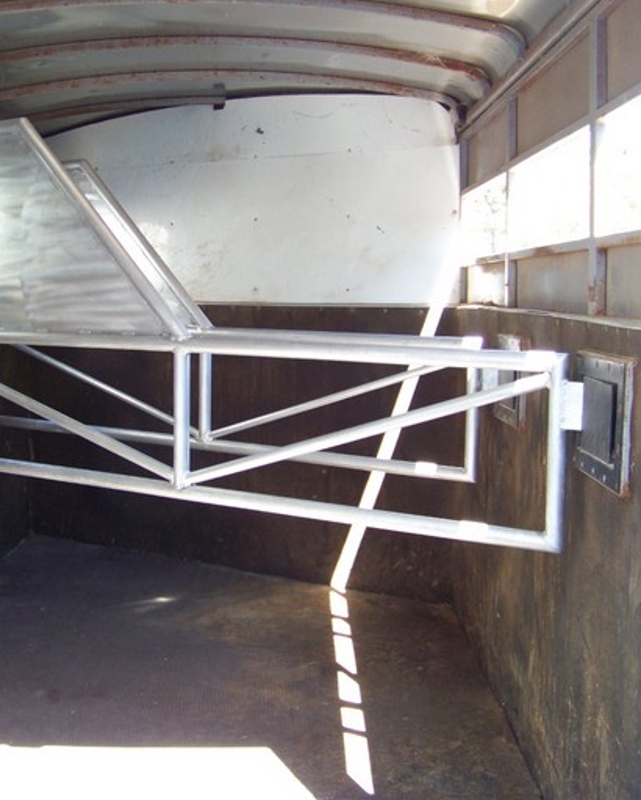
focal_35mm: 48
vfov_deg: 38.8
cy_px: 391
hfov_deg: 31.4
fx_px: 1138
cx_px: 285
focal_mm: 5.85
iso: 90
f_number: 2.8
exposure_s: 1/30
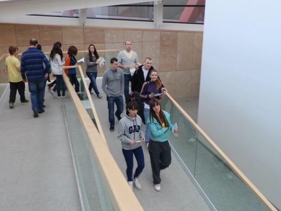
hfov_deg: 51.4
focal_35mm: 36
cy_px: 110
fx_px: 292
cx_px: 140
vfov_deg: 39.6
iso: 200
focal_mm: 6.17
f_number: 3.5
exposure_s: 1/25
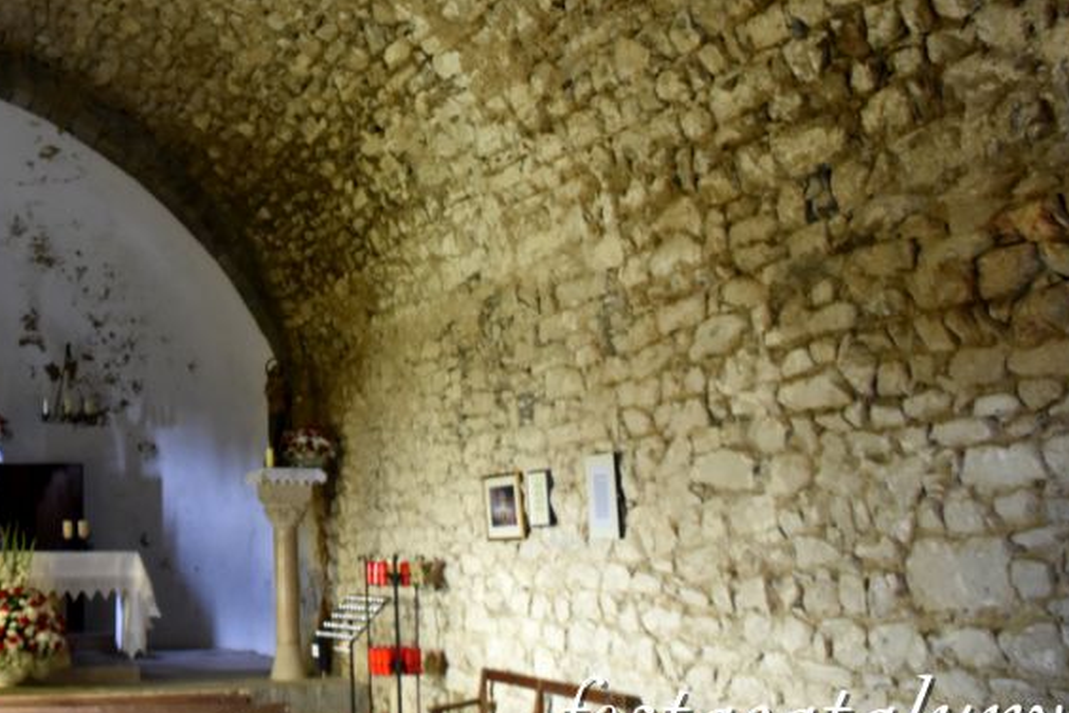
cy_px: 142
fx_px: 1455
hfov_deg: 38.2
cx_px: 155
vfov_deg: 27.0
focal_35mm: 49
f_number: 3.5
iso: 1000
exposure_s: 1/25
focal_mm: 18
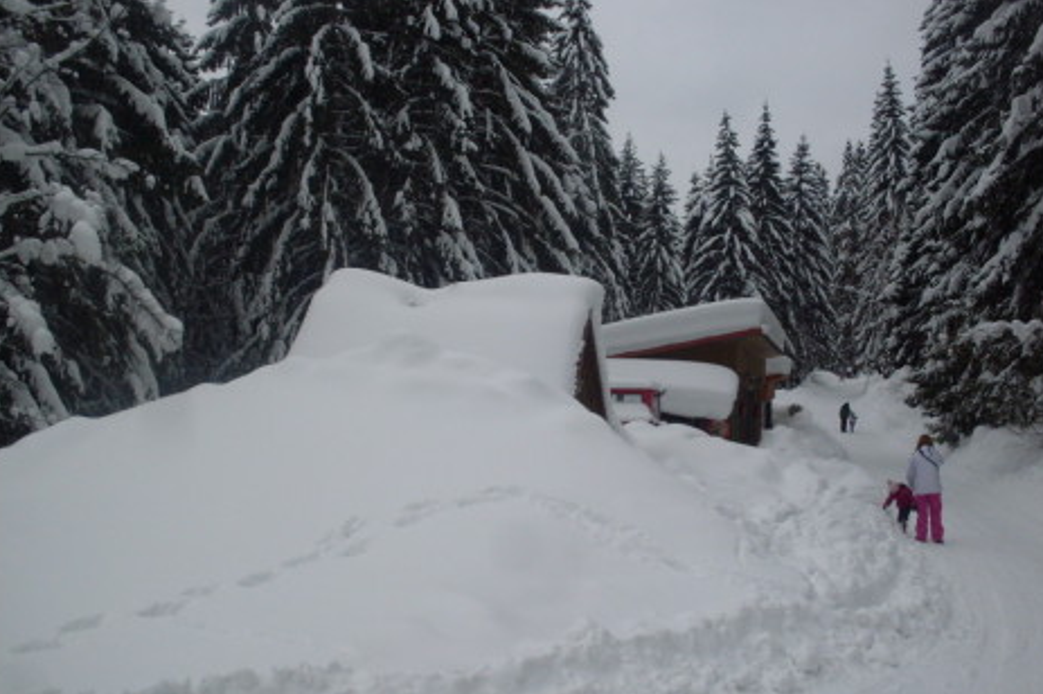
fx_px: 1187
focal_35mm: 41
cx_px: 529
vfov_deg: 32.6
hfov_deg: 47.4
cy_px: 385
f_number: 8.4
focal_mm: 6.3
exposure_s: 1/250
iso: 80
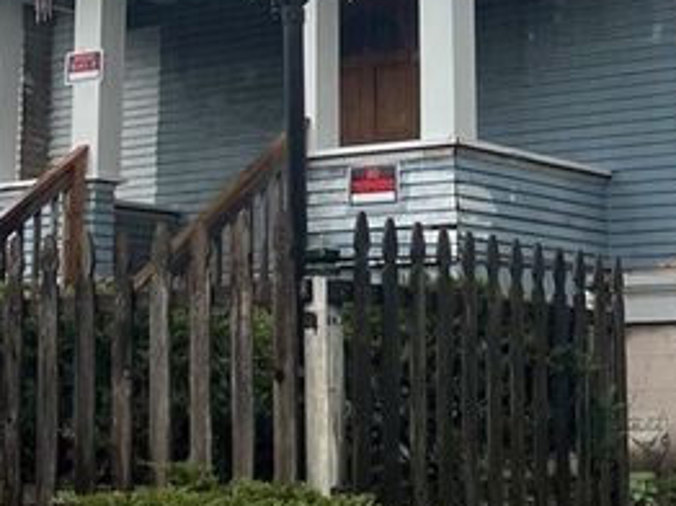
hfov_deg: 32.7
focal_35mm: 59
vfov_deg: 23.7
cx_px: 346
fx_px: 1151
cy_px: 1
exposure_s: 1/909
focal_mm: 5.7
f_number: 1.5
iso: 50
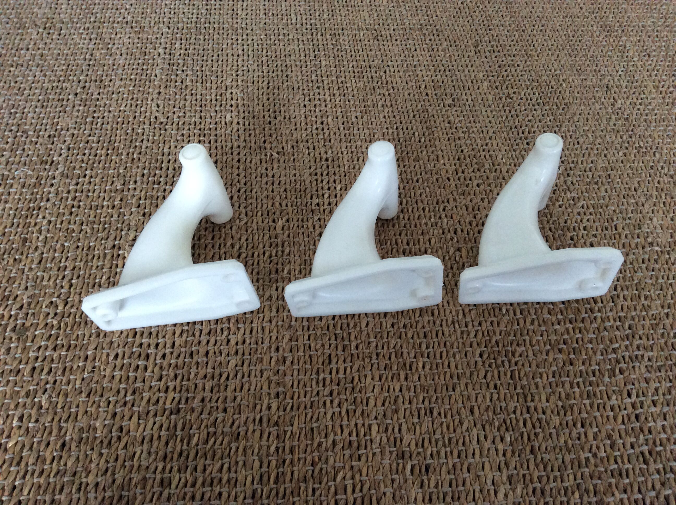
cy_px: 252
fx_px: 624
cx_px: 338
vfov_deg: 44.1
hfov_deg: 56.9
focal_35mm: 32
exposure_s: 1/25
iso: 160
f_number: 2.4
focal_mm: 3.3
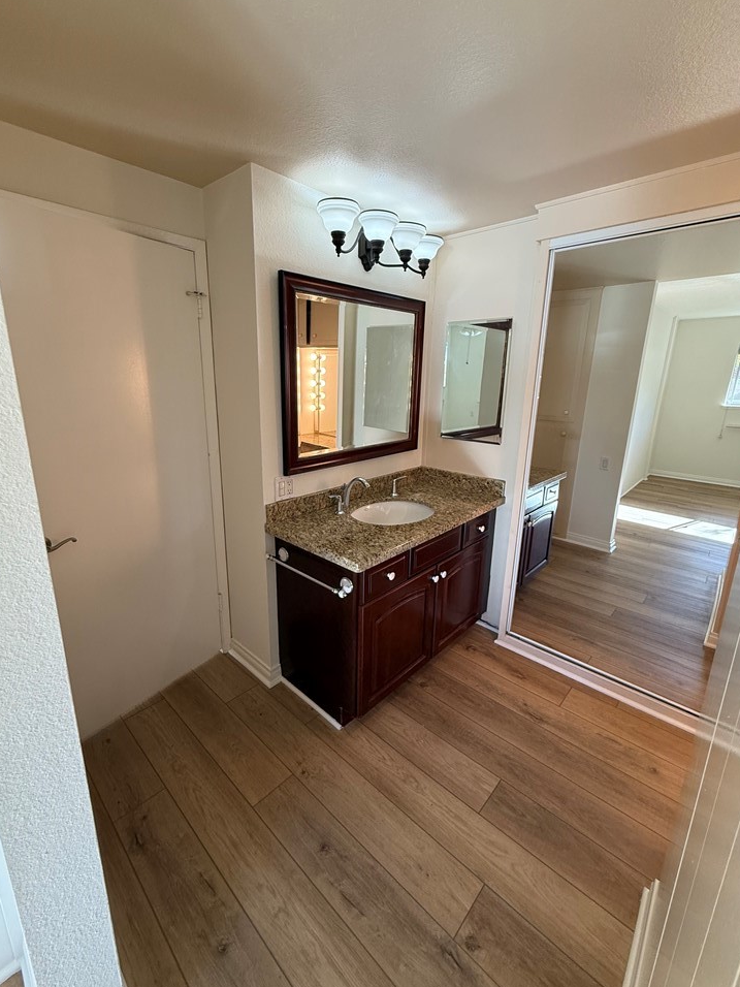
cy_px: 481
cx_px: 358
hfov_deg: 81.7
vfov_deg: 98.2
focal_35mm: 15
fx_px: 428
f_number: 2.2
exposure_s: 1/120
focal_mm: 2.22
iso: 200
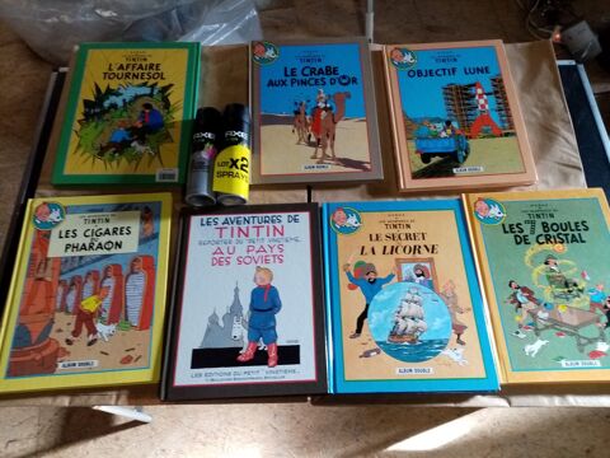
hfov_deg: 67.3
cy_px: 229
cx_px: 305
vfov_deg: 53.1
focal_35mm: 26
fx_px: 458
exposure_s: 1/33.3
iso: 284
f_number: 1.8
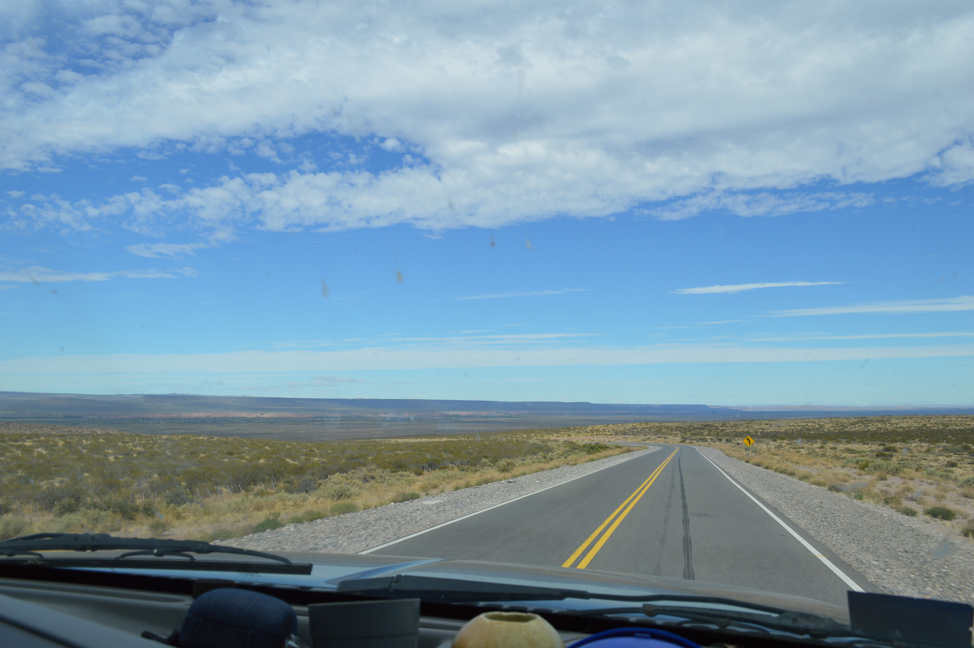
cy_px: 324
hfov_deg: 62.0
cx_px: 487
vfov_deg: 43.5
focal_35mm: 30
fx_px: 811
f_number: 8
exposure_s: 1/250
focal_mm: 20
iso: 100
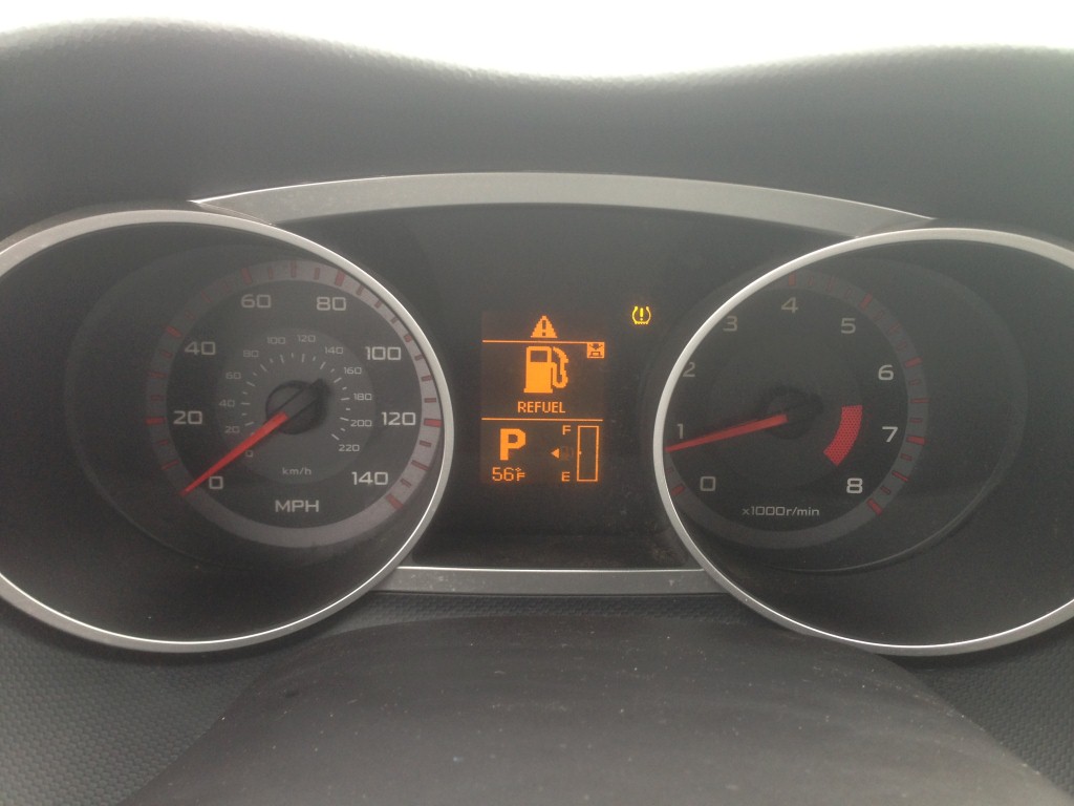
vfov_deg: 42.9
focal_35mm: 33
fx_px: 1024
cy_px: 403
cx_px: 537
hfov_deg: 55.4
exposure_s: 1/20
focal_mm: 4.13
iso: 64
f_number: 2.4
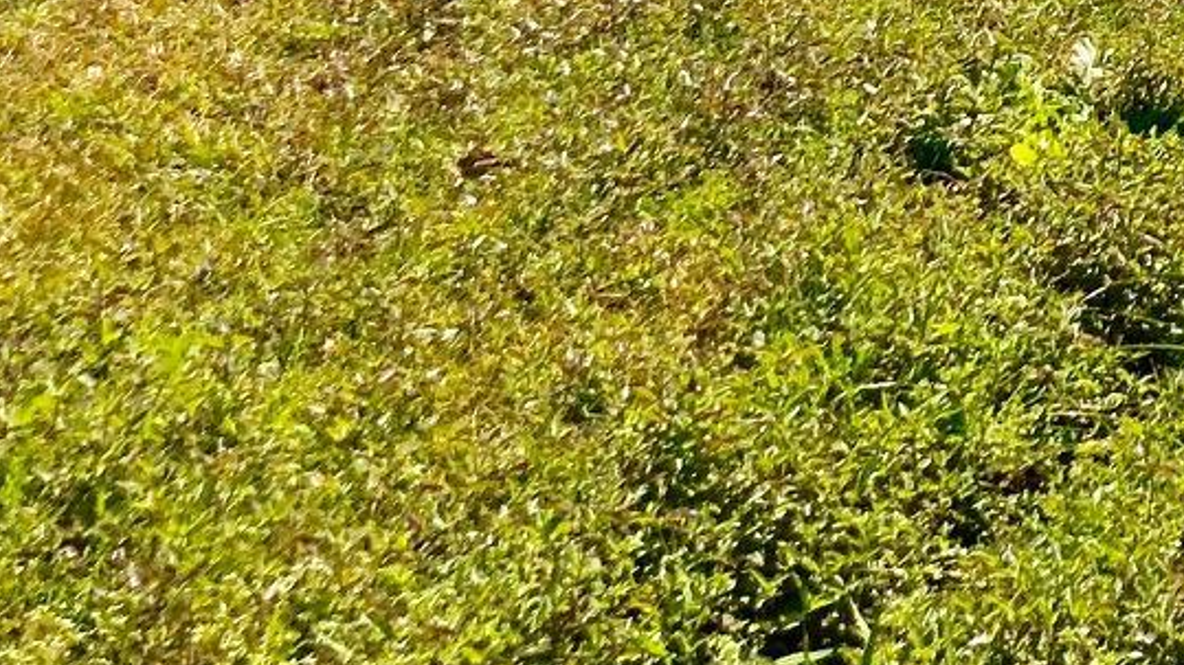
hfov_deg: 17.6
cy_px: -794
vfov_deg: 9.7
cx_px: 1560
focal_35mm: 114
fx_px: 3578
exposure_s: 1/2825
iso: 25
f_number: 1.8
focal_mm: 3.99
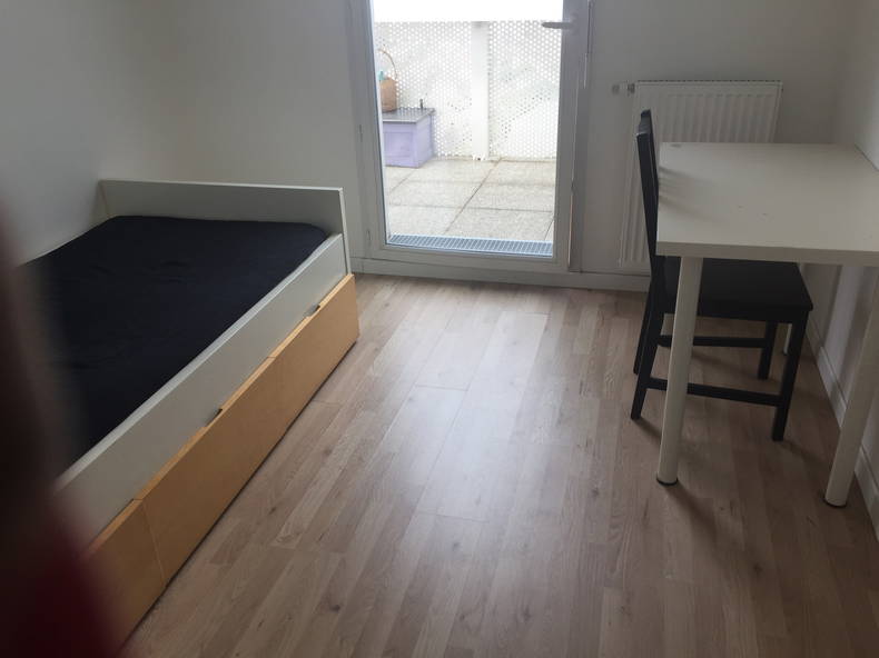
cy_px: 329
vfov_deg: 48.2
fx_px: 736
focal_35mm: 29
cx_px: 440
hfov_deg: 61.7
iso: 32
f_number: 2.2
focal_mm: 4.15
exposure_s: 1/105
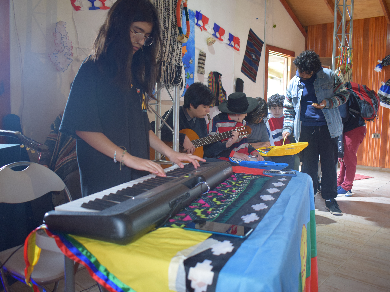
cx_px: 183
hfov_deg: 59.9
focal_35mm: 30
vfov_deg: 46.8
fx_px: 338
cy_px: 144
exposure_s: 1/30
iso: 1250
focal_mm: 18
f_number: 3.5
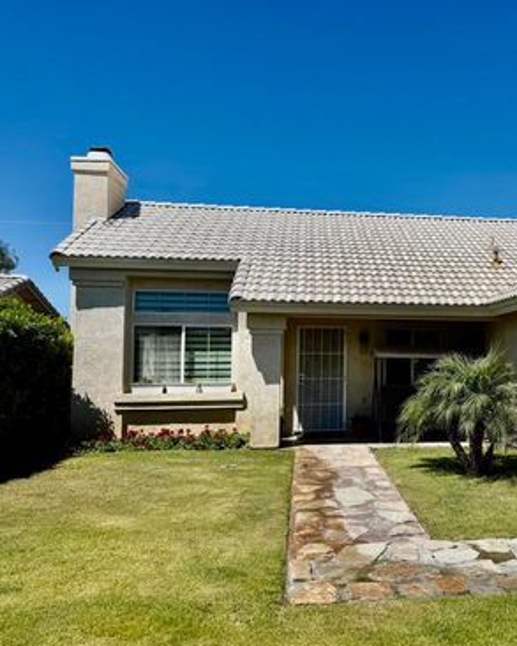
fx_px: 612
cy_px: 326
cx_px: 399
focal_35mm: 32
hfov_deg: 44.0
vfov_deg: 55.6
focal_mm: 6.76
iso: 80
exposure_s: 1/9009
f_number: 1.78
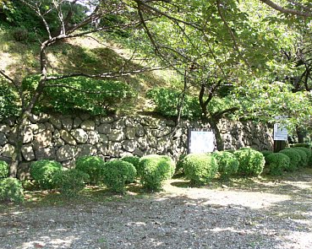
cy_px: 126
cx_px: 151
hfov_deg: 49.1
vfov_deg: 40.1
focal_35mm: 37
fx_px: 342
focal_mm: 7.4
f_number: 4
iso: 80
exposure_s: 1/60
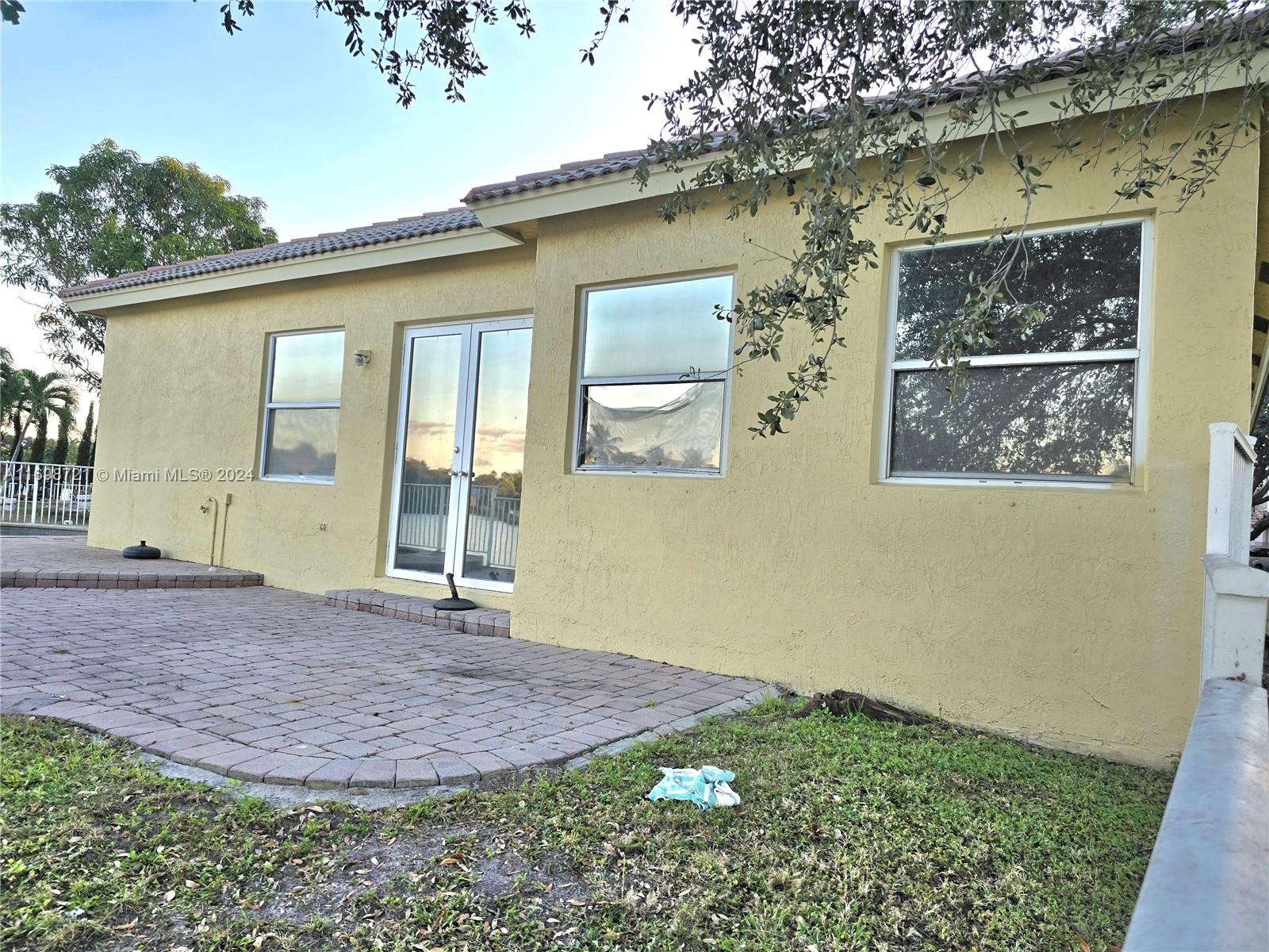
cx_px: 634
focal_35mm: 23
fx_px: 843
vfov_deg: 58.9
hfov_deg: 73.9
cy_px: 476
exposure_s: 1/182
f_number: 1.7
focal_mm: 6.3
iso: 32
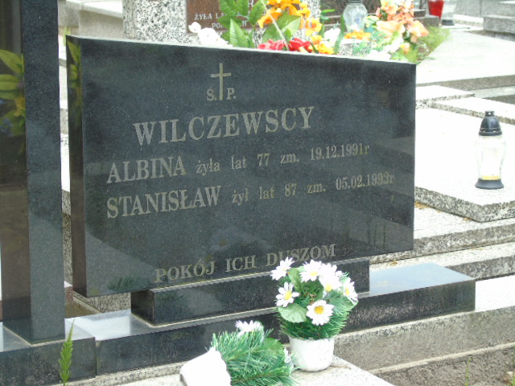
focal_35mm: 108
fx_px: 1607
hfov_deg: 18.2
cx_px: 258
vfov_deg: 13.7
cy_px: 193
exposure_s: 1/80
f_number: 4.4
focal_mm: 19
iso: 80
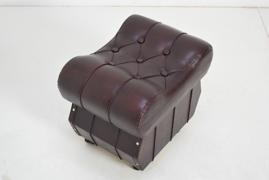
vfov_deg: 20.2
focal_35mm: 68
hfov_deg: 29.8
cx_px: 134
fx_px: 505
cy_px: 90
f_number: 5.3
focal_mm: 45
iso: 1600
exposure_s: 1/40
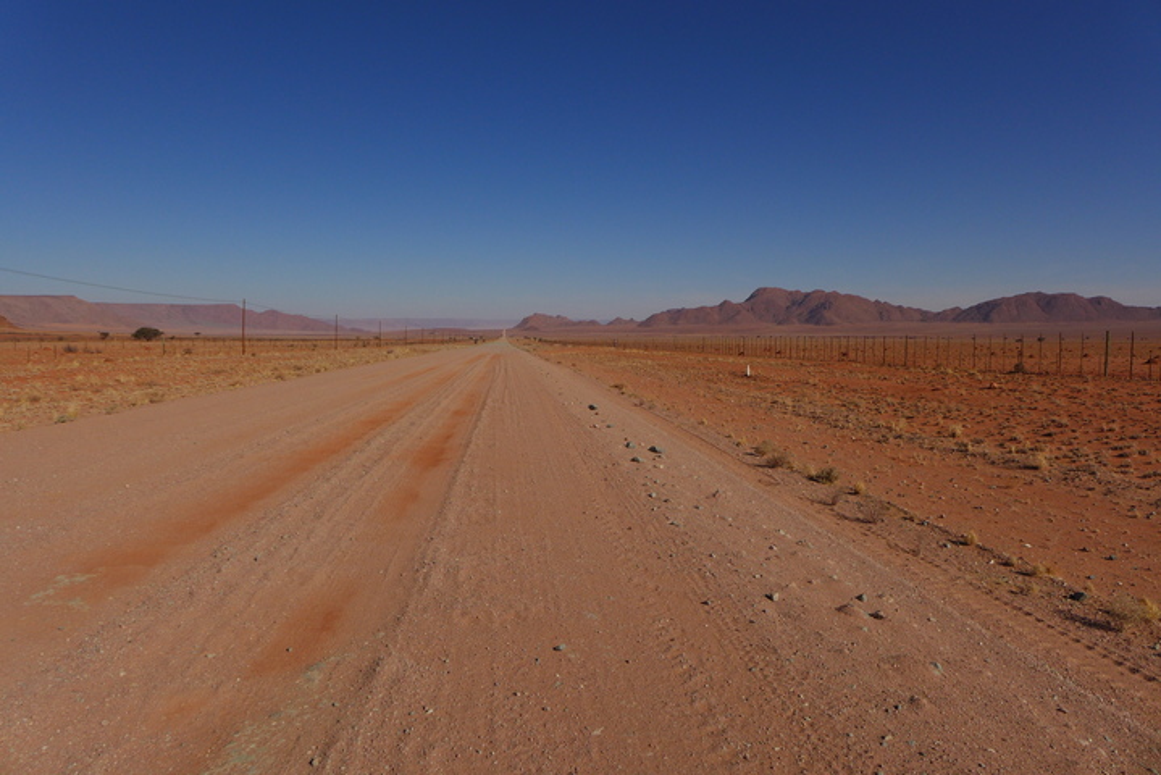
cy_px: 388
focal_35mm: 24
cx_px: 580
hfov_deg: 73.7
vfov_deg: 53.2
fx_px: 774
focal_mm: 4.7
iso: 80
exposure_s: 1/1600
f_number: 4.5
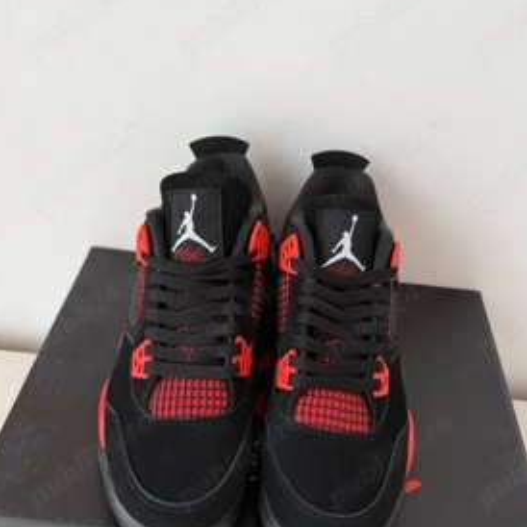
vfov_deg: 51.9
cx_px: 279
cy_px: 333
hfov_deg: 52.5
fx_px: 534
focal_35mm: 31
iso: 160
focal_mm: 6.76
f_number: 1.78
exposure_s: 1/50
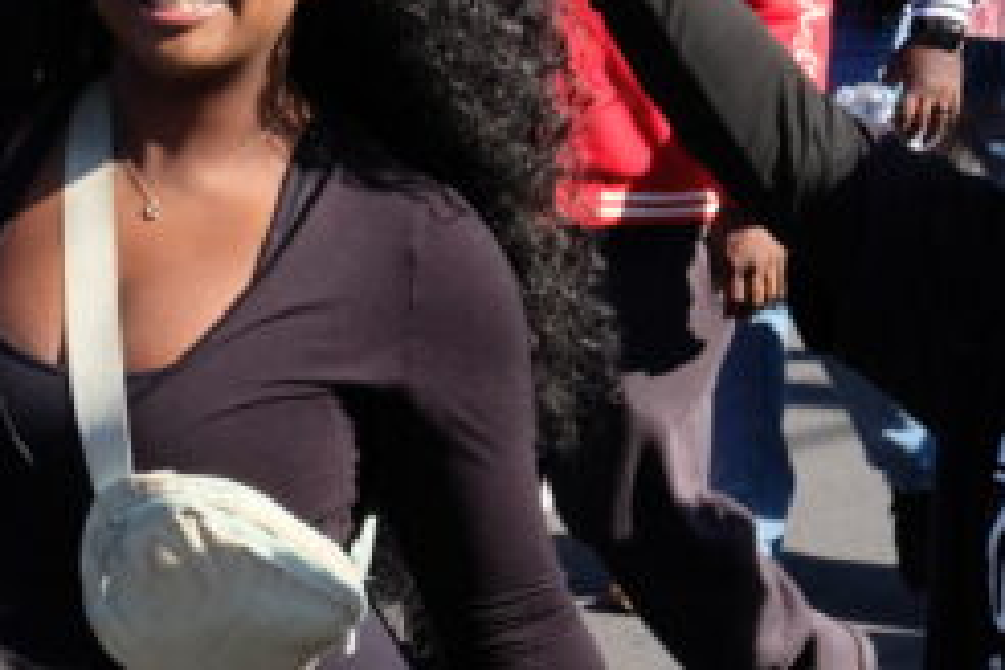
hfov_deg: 9.9
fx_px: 5695
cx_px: -360
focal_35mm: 204
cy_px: -255
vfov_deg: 6.7
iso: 400
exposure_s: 1/340
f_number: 8
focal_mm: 32.9
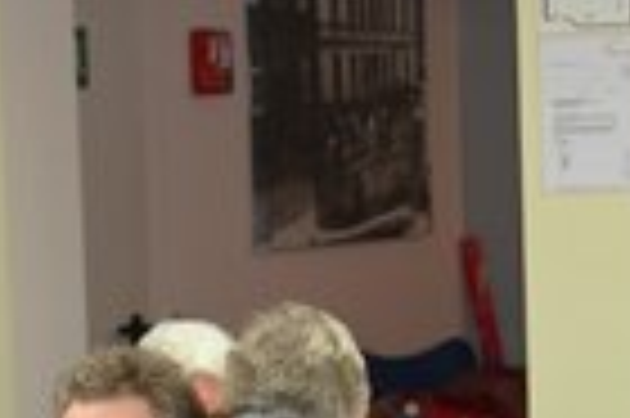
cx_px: 135
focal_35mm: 204
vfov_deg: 6.6
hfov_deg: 10.1
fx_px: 3566
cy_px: 685
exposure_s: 1/60
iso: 900
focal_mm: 62
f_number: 6
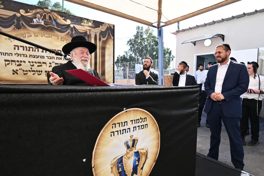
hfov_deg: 81.2
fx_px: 154
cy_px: 88
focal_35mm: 21
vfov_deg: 59.5
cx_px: 132
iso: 100
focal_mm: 14
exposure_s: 1/200
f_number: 5
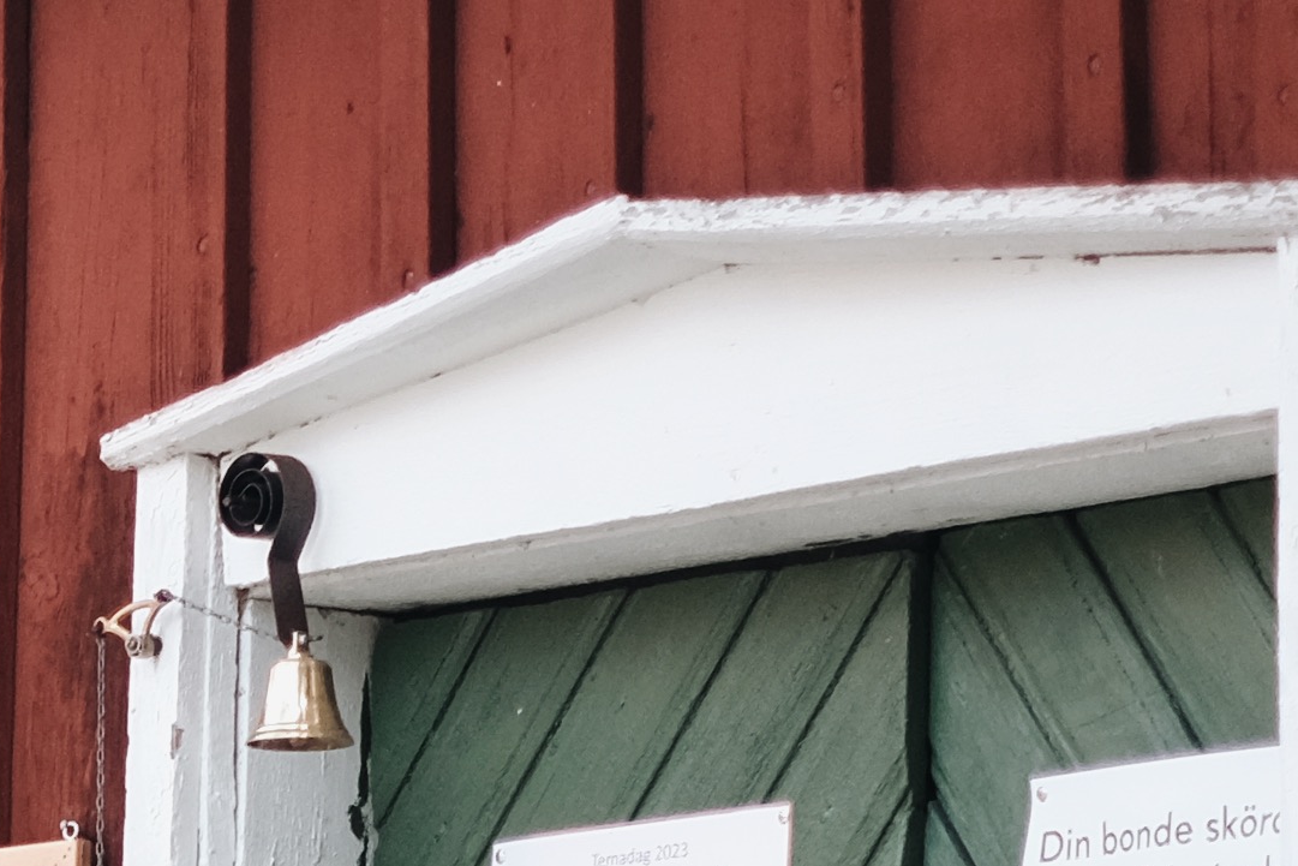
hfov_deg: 6.5
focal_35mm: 306
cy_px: 2479
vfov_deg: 4.3
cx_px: -1651
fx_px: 11034
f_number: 2
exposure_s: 1/3000
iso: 500
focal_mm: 35
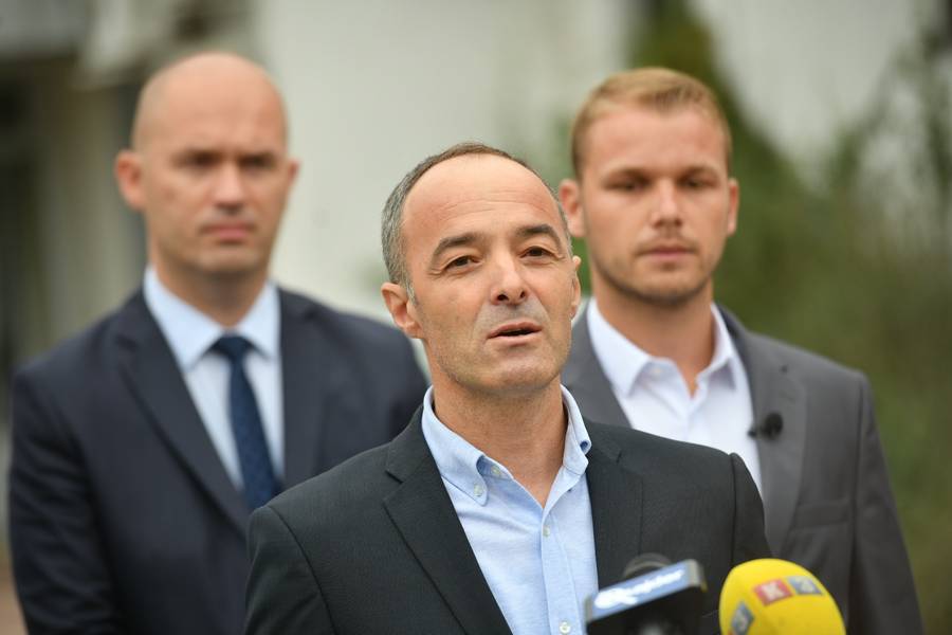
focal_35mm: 200
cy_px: 318
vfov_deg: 6.9
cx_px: 476
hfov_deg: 10.3
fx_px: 5288
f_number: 4
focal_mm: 200
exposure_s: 1/800
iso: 250
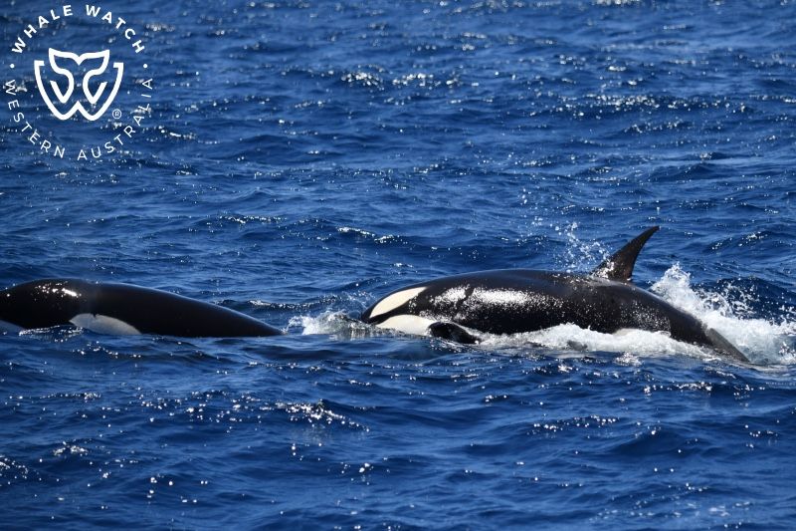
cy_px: 266
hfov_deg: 5.4
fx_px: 8400
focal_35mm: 380
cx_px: 398
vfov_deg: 3.6
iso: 900
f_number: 6
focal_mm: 380
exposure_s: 1/8000
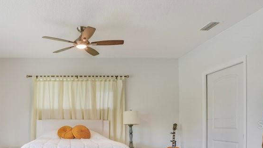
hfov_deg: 60.9
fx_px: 209
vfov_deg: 37.1
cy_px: 125
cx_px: 67
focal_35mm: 30
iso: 160
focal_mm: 16
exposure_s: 1/30
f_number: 16
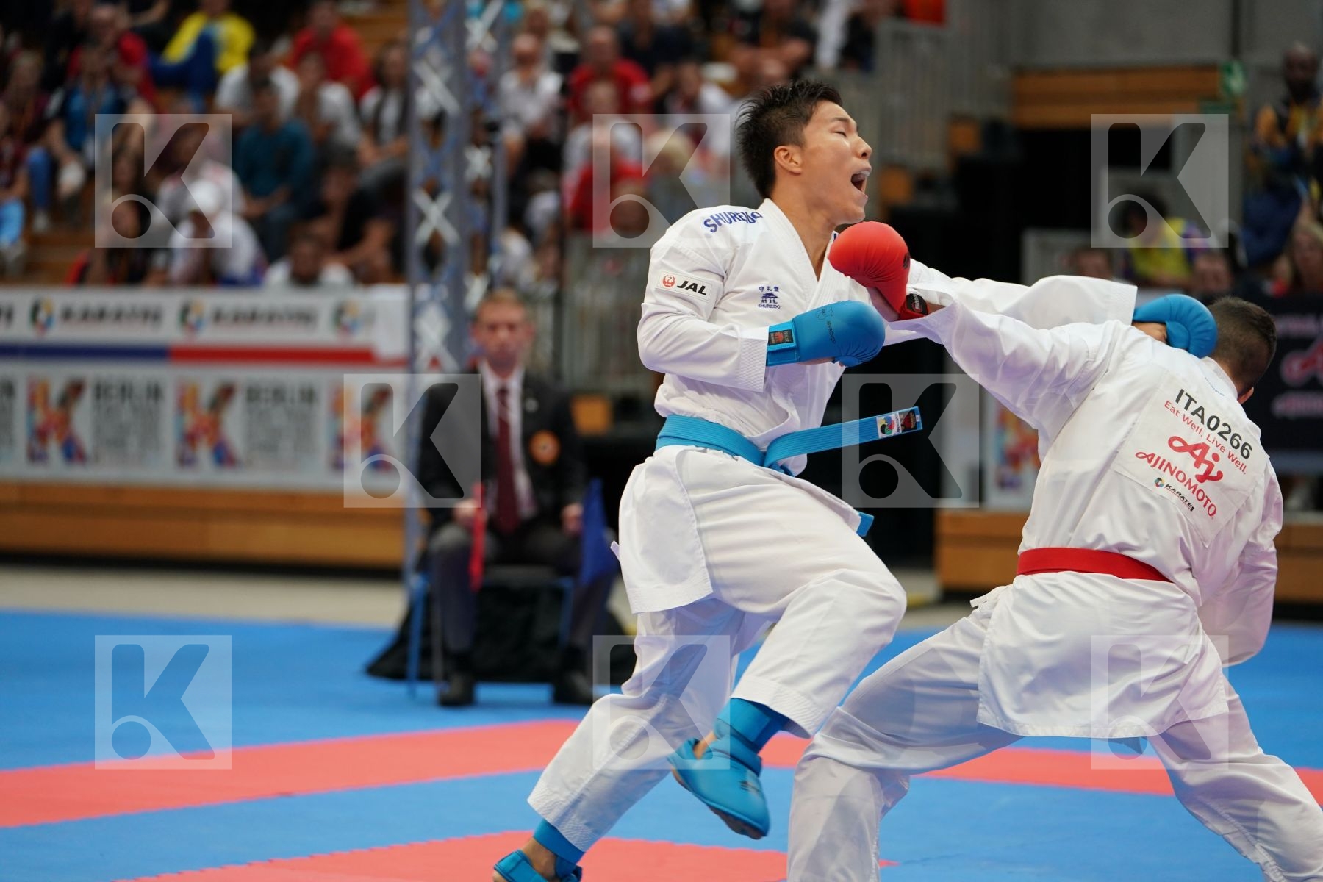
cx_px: 662
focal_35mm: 131
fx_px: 4814
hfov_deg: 15.6
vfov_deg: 10.5
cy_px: 441
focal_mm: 131
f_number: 2.8
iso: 1600
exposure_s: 1/1000
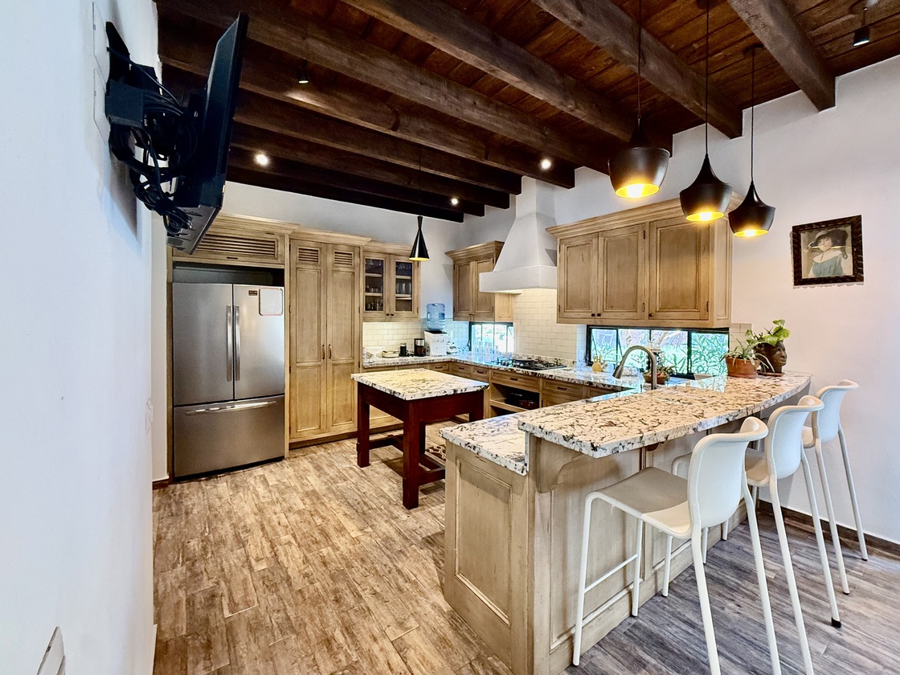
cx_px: 463
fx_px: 390
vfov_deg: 81.7
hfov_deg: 98.1
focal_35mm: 15
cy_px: 319
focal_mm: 2.22
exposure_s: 1/60
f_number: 2.2
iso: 400
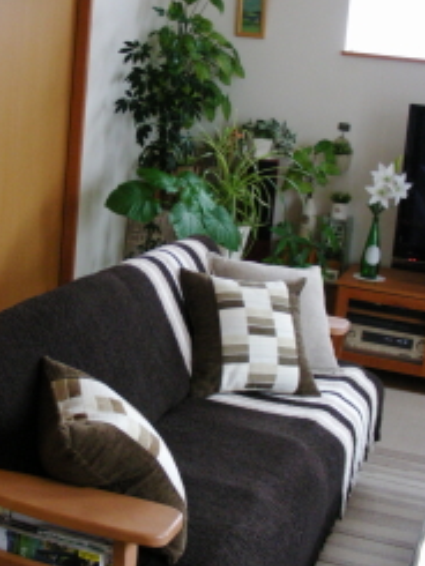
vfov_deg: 32.6
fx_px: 965
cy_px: 243
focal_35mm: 59
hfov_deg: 24.7
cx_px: 147
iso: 217
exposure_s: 1/8
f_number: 3.5
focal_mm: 6.3
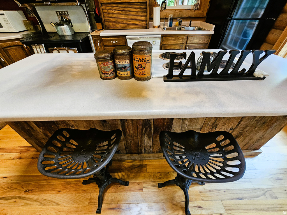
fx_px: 108
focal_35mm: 13
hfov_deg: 106.2
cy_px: 108
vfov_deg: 89.9
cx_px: 144
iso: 320
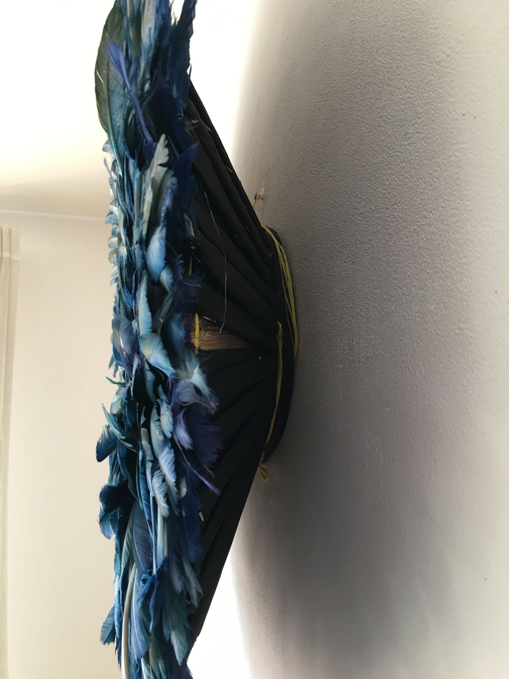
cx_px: 254
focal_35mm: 29
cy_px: 340
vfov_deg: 61.7
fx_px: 569
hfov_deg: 48.2
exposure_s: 1/17
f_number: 2.2
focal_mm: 4.15
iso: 50
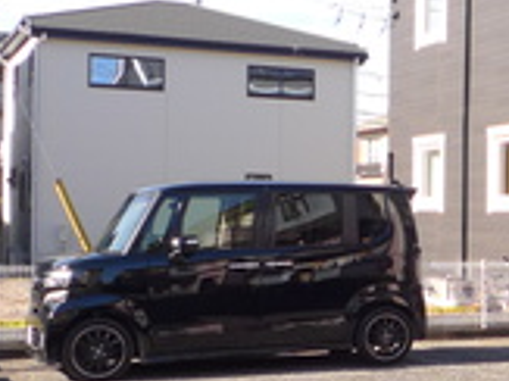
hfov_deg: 17.5
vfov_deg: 14.3
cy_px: 233
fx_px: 1513
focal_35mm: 103
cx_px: 728
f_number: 2.8
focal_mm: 5.1
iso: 80
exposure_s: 1/400
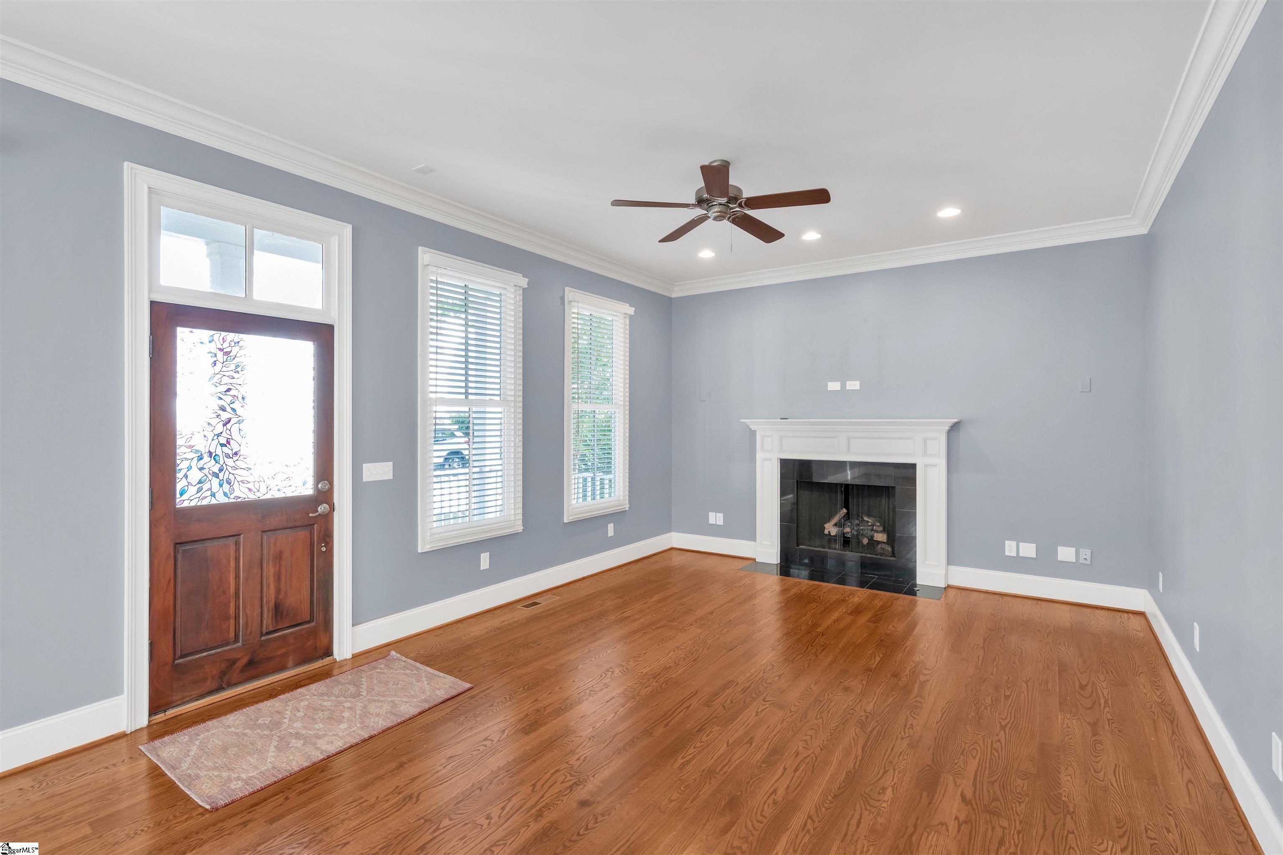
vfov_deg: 73.7
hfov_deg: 96.7
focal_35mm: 16
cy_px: 428
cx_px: 642
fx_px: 570
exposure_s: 1/4
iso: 320
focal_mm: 16
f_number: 9
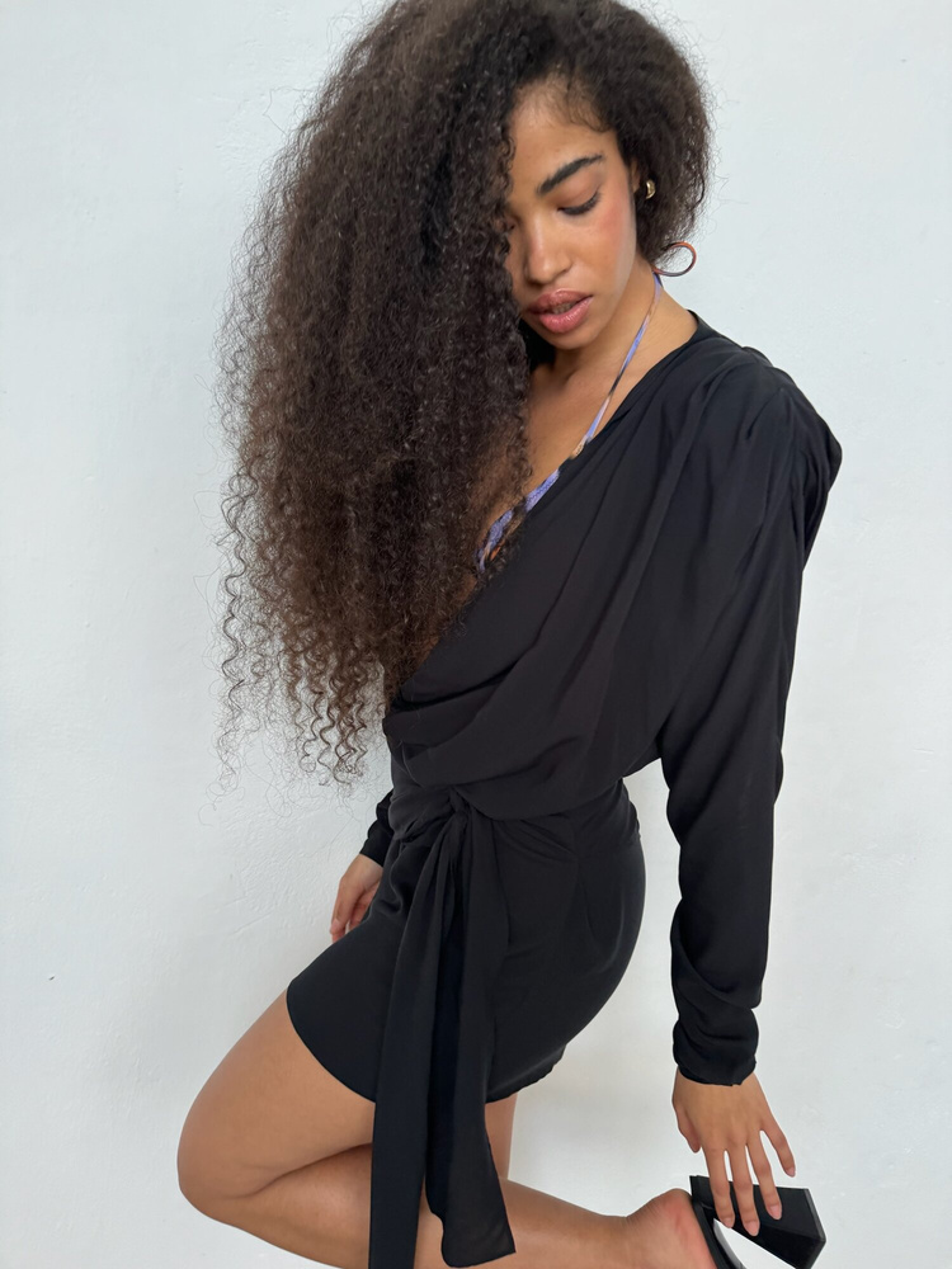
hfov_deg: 56.8
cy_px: 634
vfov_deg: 71.6
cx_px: 476
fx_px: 880
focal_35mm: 24
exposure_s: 1/121
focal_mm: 6.86
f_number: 1.78
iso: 100
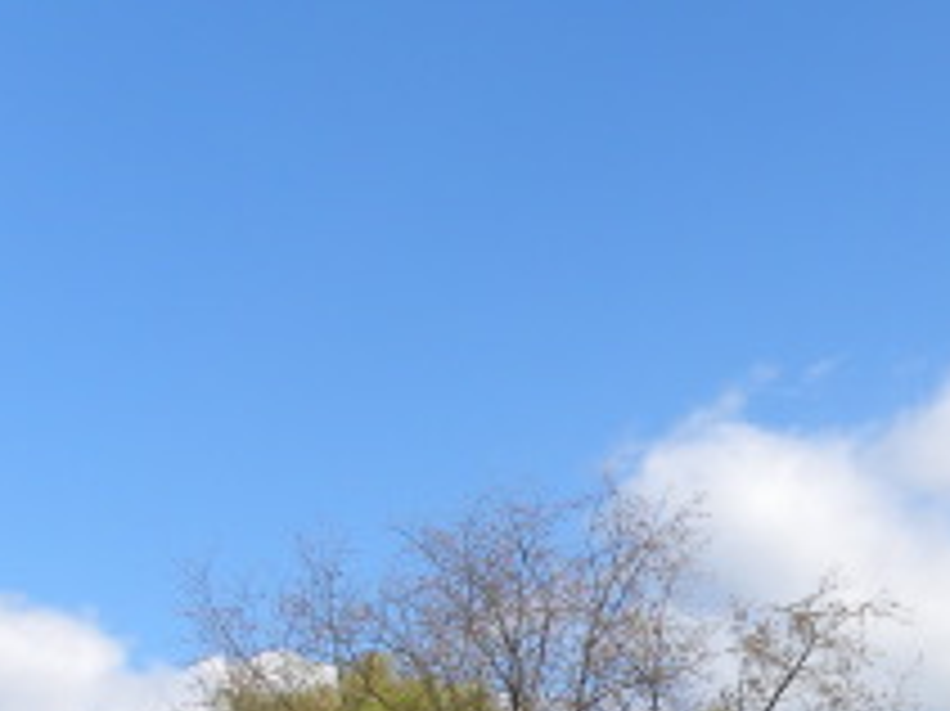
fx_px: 2167
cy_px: 990
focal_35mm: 79
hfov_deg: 22.1
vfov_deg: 17.2
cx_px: 1252
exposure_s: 1/306
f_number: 5.6
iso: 64
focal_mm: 4.6
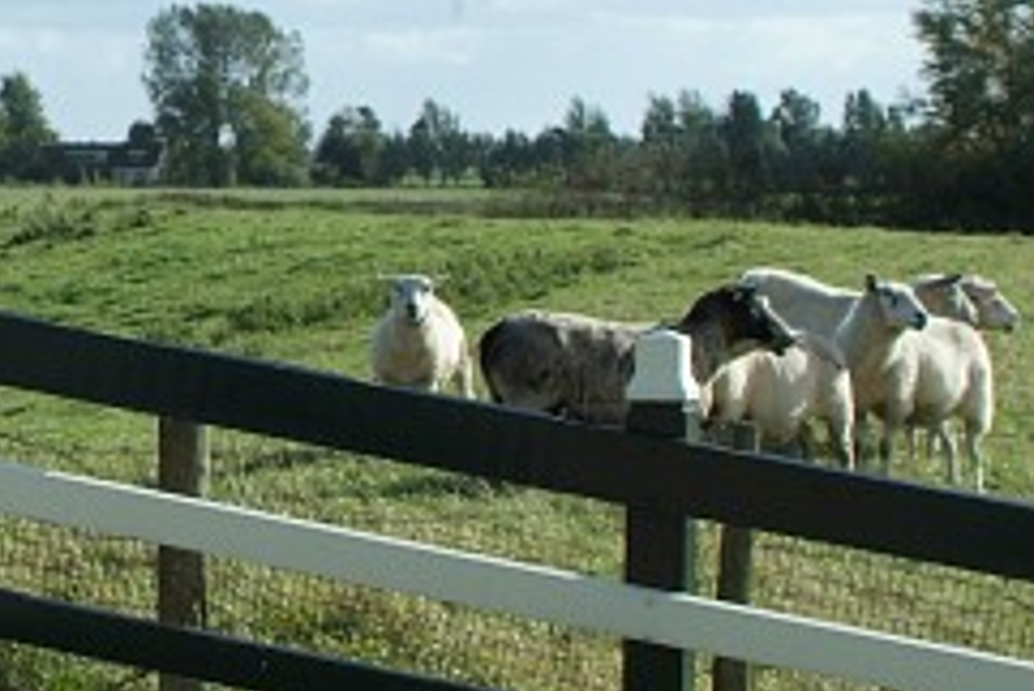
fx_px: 3219
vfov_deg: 12.2
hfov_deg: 17.9
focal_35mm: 112
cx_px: 73
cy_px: 627
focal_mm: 40
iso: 400
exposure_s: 1/500
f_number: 9.5
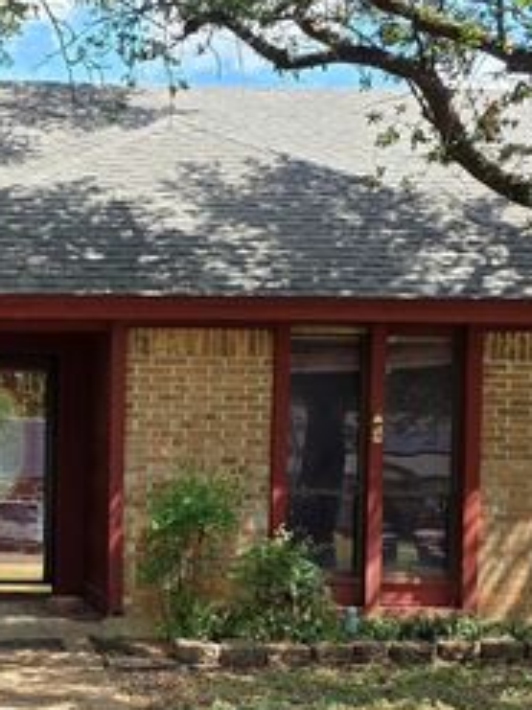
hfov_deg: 22.7
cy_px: 504
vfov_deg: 30.8
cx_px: -3
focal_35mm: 62
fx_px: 1272
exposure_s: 1/1441
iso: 80
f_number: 1.7
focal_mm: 6.3
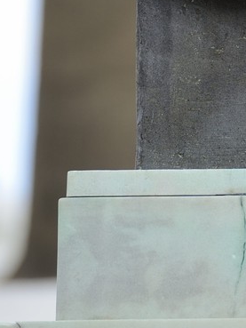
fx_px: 7888
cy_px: -333
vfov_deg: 2.4
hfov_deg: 1.8
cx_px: 343
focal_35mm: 833
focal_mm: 200
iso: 200
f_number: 5.6
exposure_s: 1/160
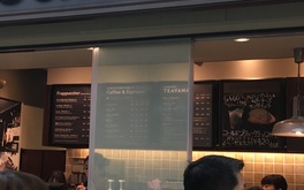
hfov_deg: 32.8
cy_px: 101
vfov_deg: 21.0
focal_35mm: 62
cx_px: 112
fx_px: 514
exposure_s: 1/30
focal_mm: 4.15
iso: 32
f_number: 2.2
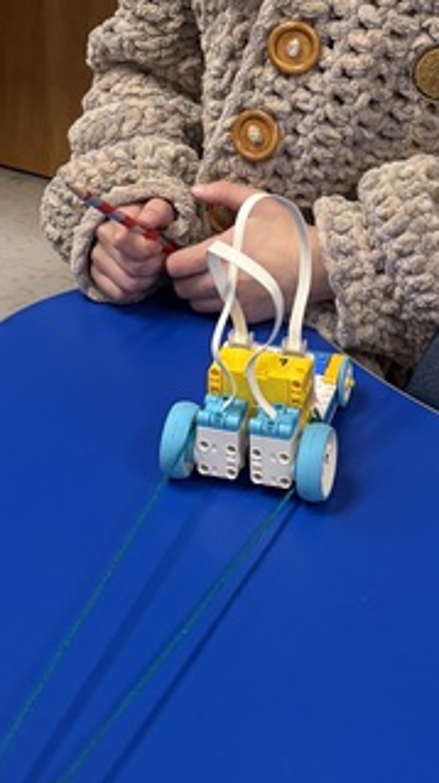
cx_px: 221
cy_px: 69
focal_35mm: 91
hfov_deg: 13.3
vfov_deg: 22.8
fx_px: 1887
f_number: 1.6
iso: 200
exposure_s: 1/60
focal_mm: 5.96
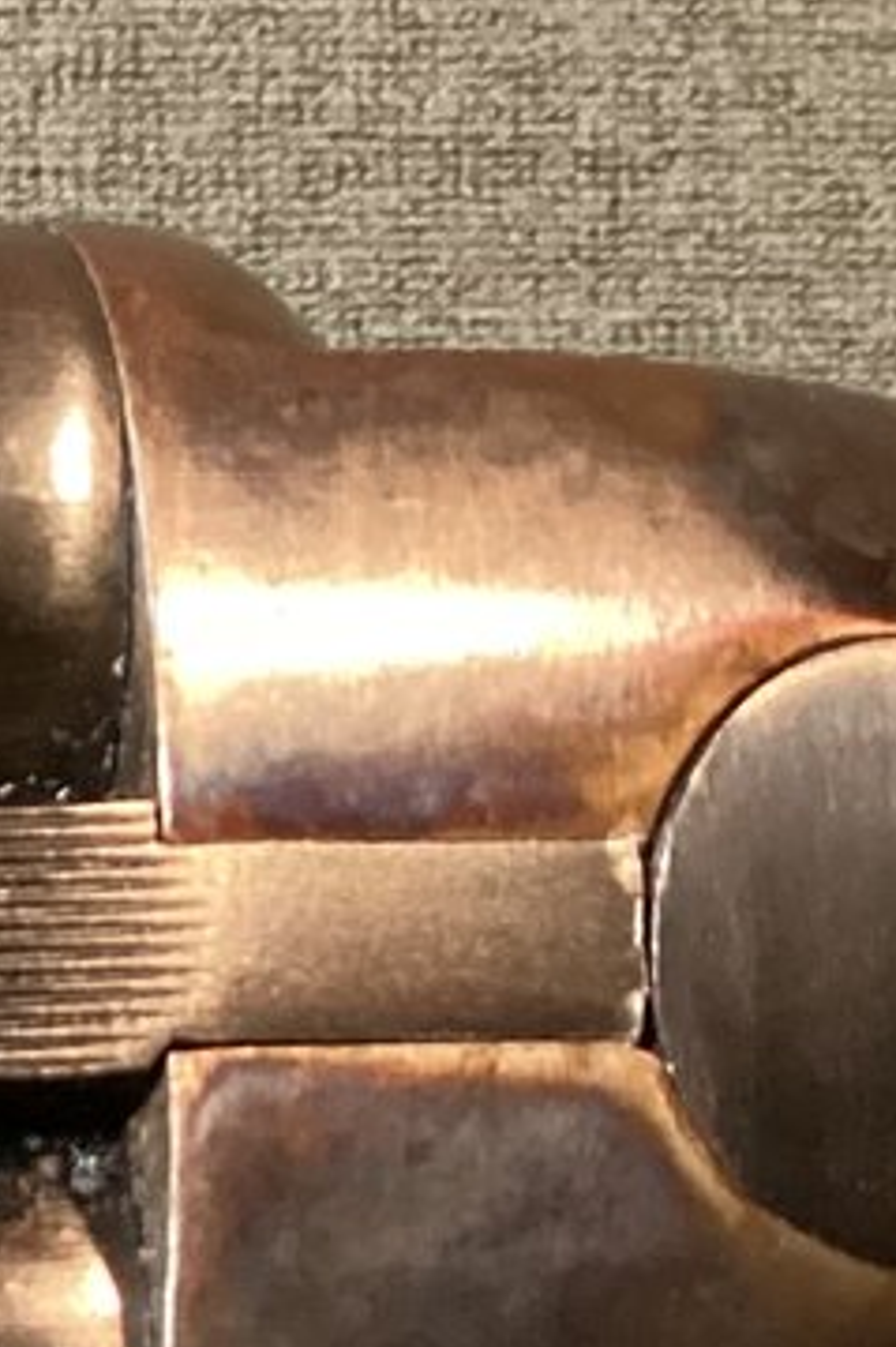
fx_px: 5082
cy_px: 1855
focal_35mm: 136
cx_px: -1333
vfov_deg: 14.3
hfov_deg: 9.0
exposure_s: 1/33
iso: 400
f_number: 2.4
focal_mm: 3.3
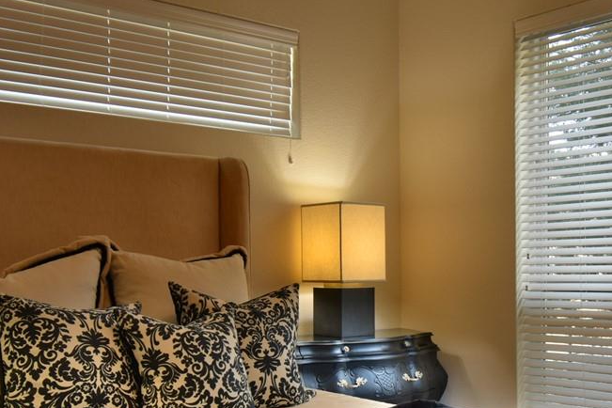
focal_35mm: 50
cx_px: 359
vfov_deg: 26.6
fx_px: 850
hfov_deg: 39.5
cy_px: 308
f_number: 5.6
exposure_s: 1/30
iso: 400
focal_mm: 20
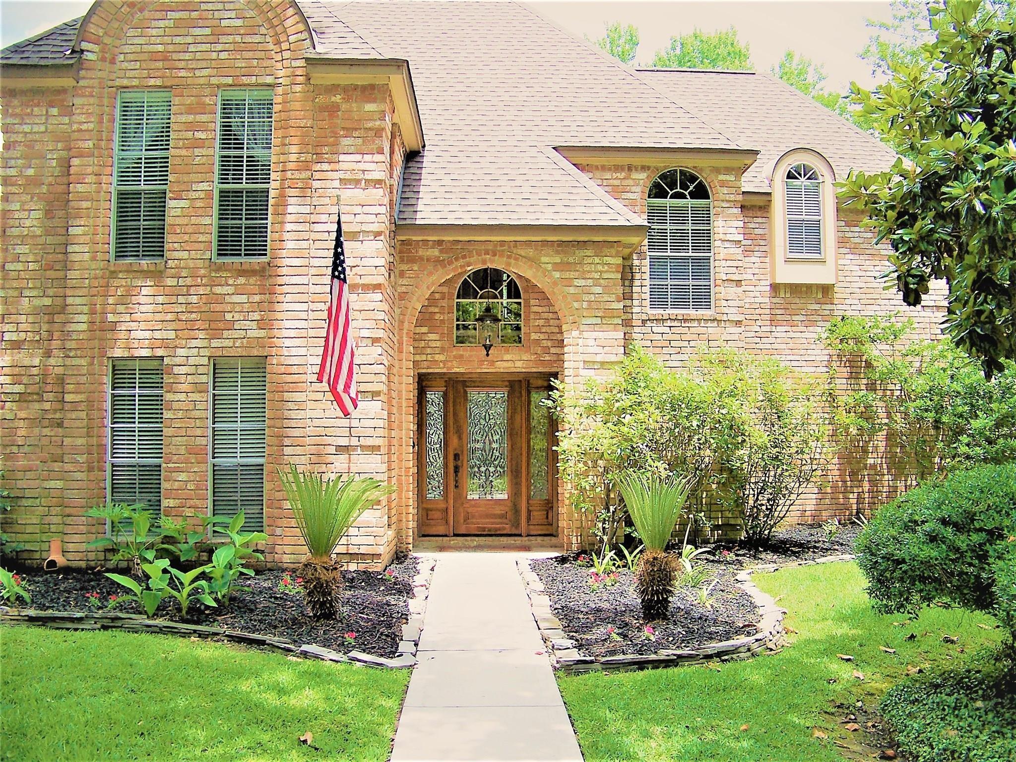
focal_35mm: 36
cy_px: 381
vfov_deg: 39.7
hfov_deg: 51.4
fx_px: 1057
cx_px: 508
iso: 64
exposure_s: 1/320
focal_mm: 5.85
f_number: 2.8
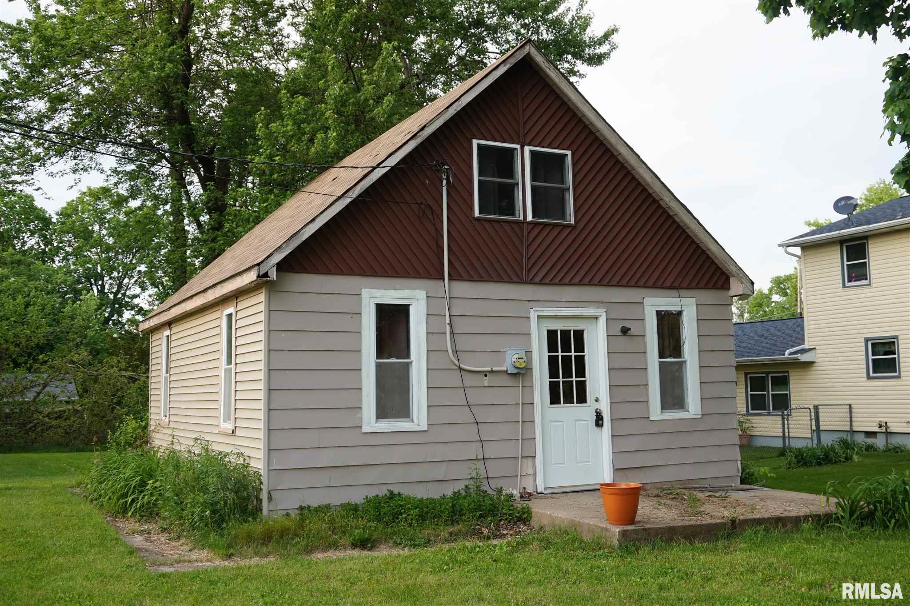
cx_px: 455
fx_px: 947
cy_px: 303
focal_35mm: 38
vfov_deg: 35.5
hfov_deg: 51.3
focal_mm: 25
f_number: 5.6
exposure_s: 1/60
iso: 100
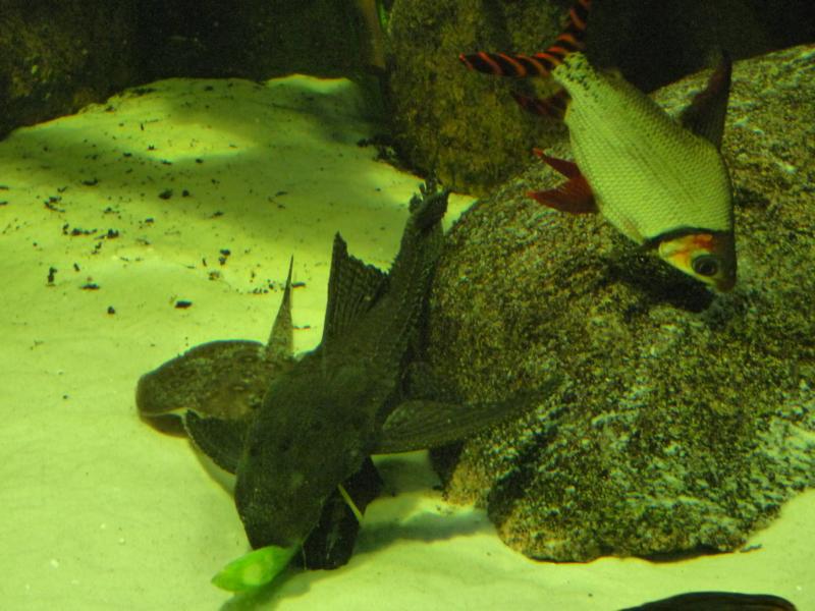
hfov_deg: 18.0
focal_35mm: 109
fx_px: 2566
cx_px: 408
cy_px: 306
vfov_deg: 13.6
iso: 800
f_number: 3.6
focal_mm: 19.4
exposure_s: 1/40
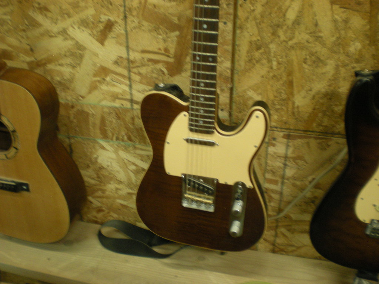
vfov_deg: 37.7
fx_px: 416
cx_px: 190
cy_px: 142
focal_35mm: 38
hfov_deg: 49.0
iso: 200
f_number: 3.1
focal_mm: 6.3
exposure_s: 1/30.6
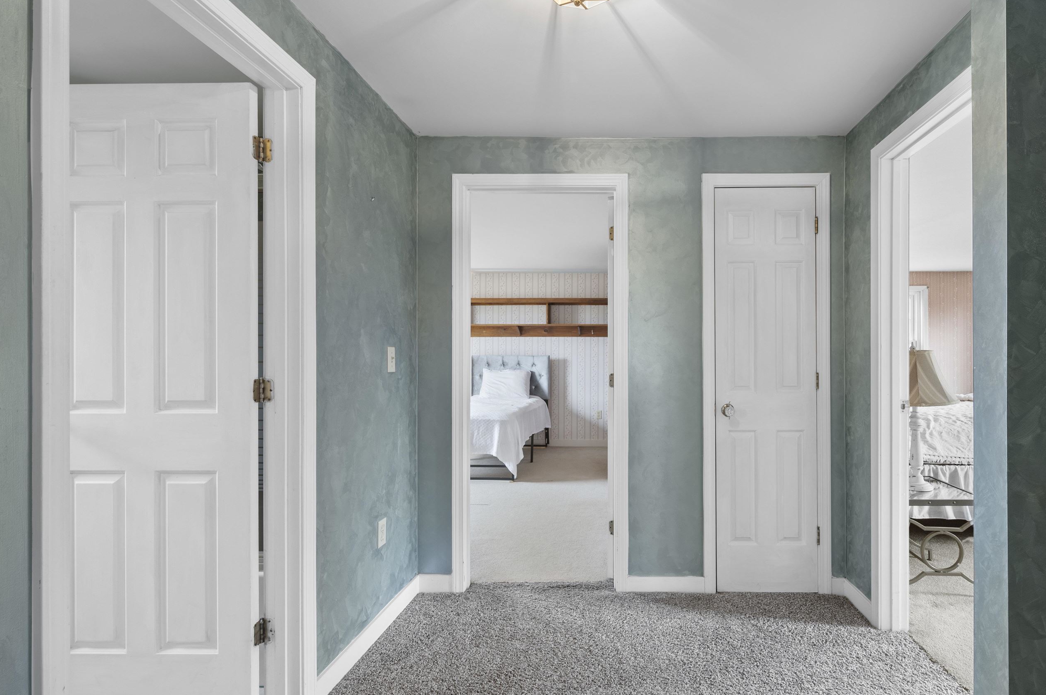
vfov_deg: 68.4
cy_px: 365
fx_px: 511
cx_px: 573
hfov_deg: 91.1
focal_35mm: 18
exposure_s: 5
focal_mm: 14.5
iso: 250
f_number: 7.1
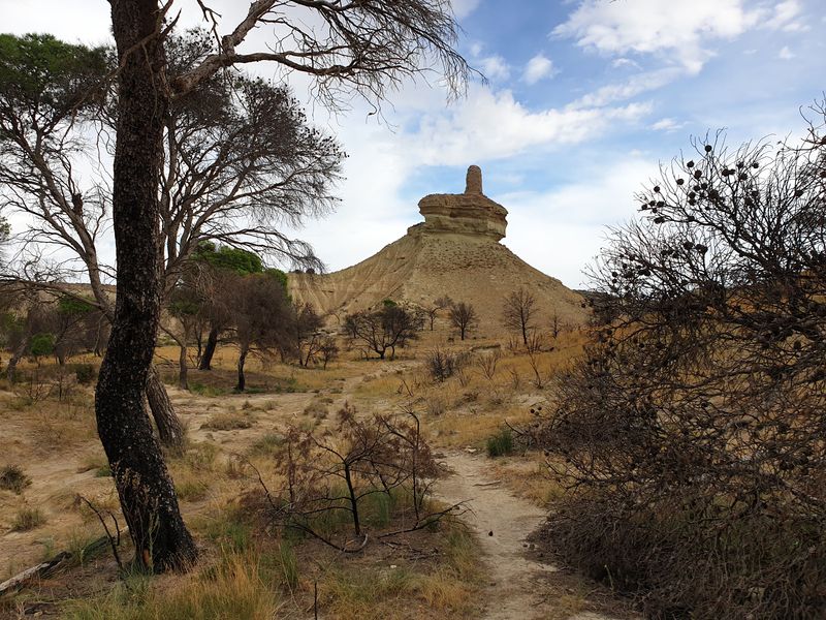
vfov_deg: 53.1
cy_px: 310
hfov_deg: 67.3
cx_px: 413
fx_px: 620
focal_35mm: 26
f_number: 2.4
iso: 50
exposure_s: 1/883
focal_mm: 4.3
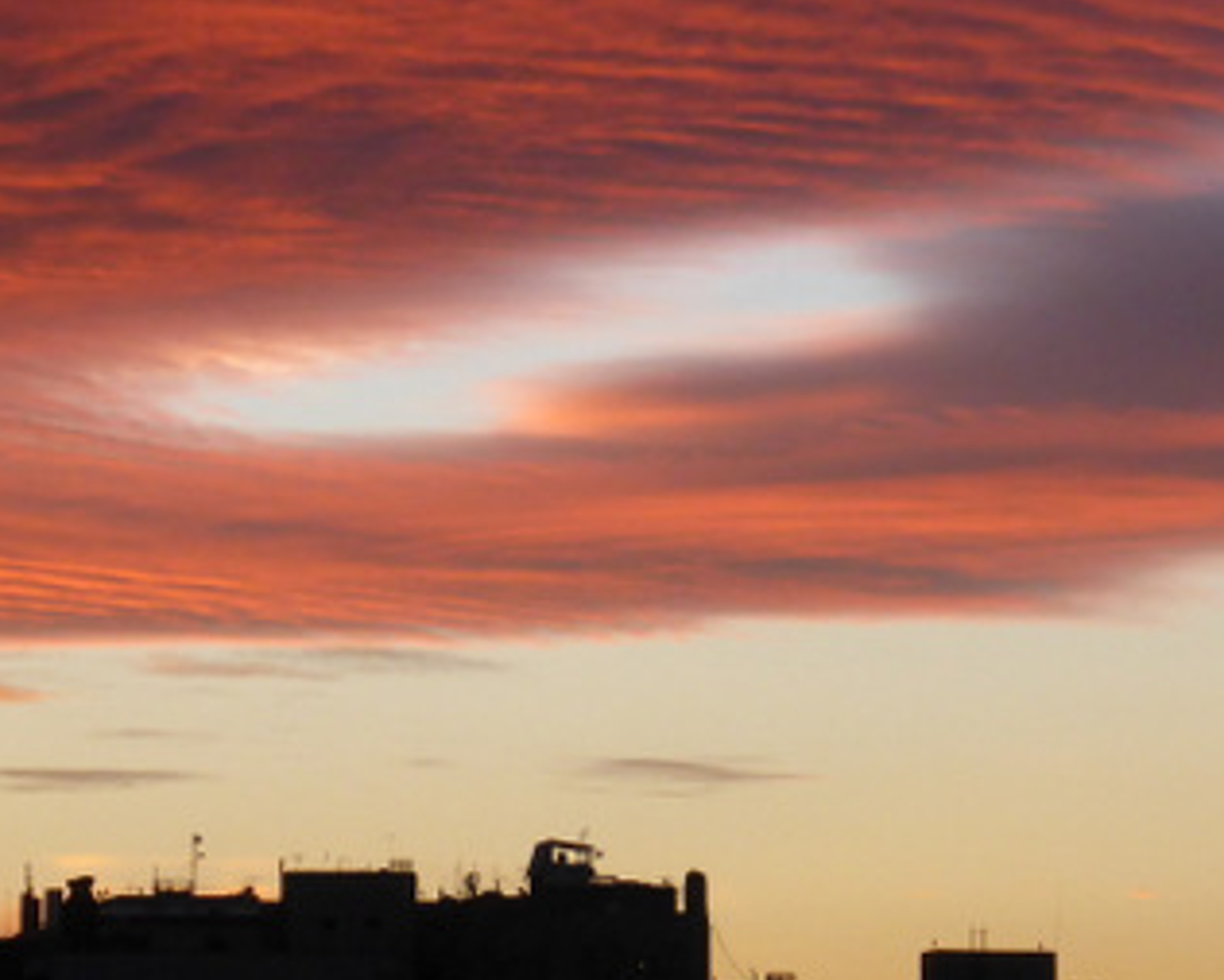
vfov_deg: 6.2
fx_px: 8987
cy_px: 438
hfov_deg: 7.8
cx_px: 689
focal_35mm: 248
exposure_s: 1/80
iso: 250
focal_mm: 21.8
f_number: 5.4
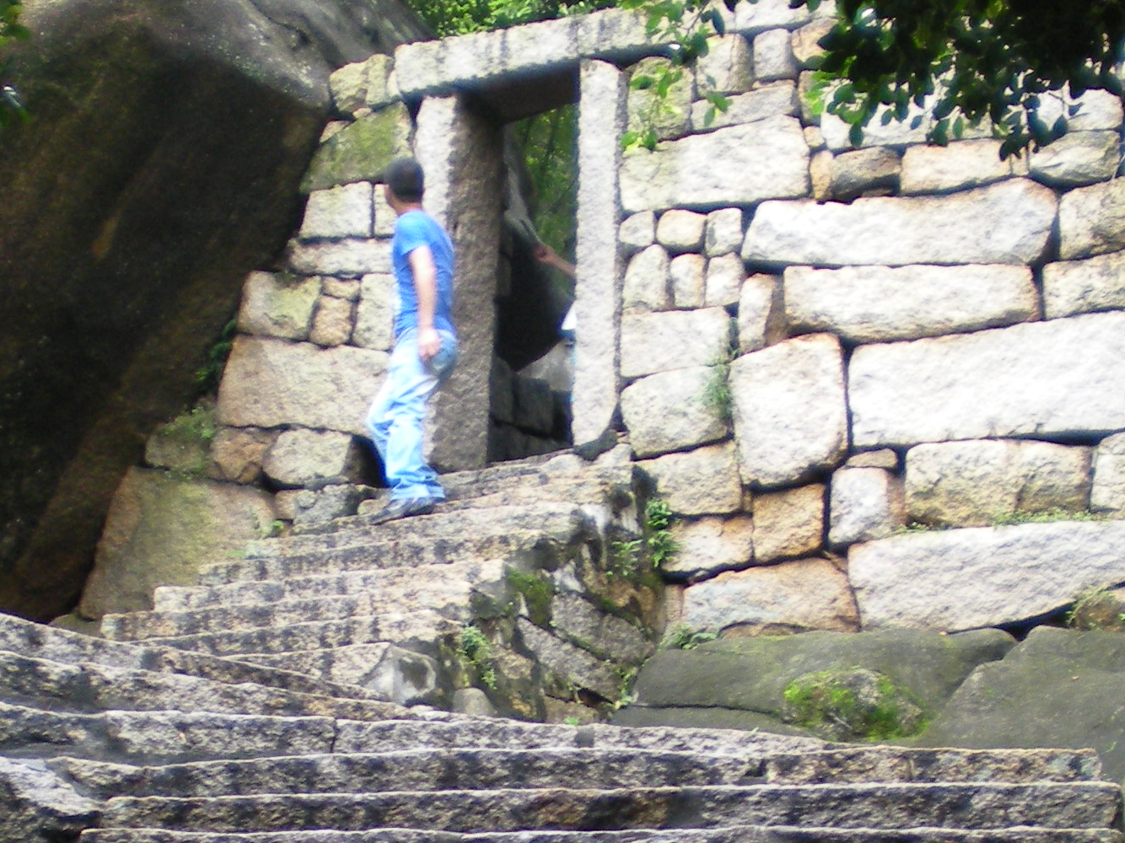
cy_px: 940
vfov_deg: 15.4
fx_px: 3022
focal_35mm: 93
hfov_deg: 21.1
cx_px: 663
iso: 117
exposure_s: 1/63.3
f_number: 3.1
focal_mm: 6.3
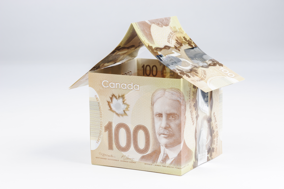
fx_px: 828
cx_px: 142
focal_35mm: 105
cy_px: 94
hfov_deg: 19.5
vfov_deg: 13.0
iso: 400
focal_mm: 105
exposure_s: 1/125
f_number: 22
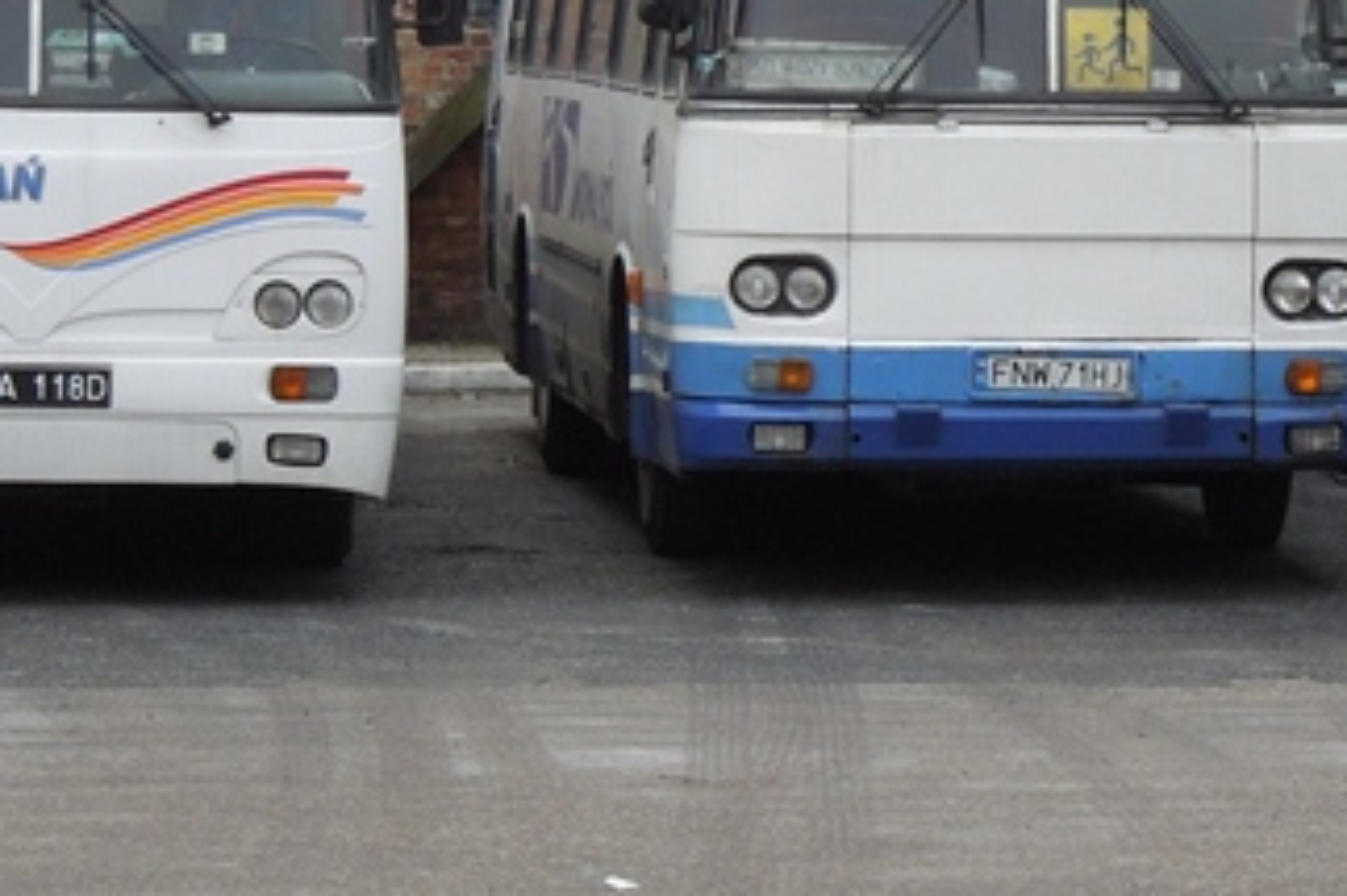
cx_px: 1134
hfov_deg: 10.2
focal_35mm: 201
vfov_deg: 6.8
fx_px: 7517
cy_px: 392
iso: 280
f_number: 4.5
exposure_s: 1/200
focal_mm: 14.1
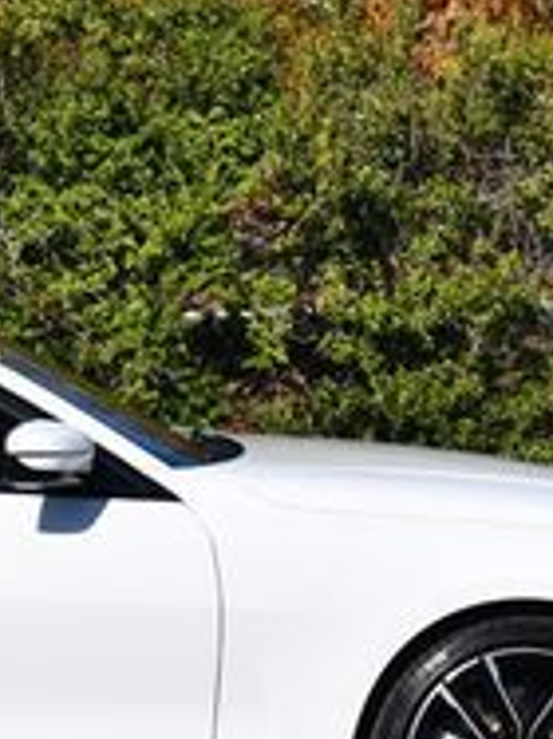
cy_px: 316
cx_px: -237
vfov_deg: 8.6
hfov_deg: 6.4
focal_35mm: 231
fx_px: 4926
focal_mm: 35
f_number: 9
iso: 100
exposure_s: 1/320
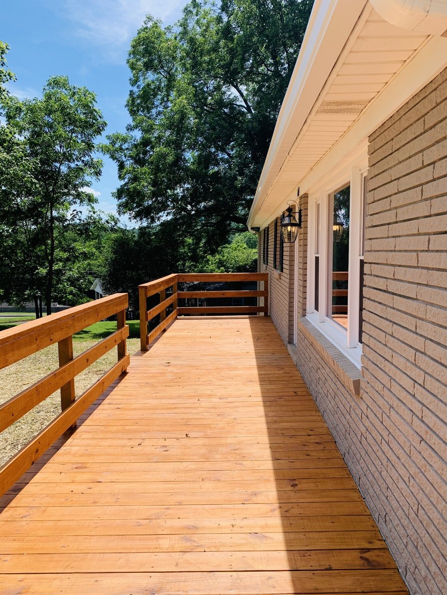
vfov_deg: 67.3
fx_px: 448
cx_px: 224
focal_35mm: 26
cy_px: 298
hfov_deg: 53.1
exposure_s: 1/1812
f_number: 1.8
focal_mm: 4.25
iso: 25
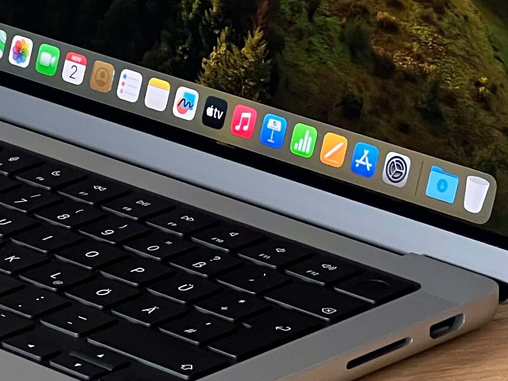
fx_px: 3816
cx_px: 18
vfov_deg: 5.7
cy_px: 6
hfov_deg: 7.6
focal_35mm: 260
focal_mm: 9
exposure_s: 1/60
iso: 400
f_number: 2.8
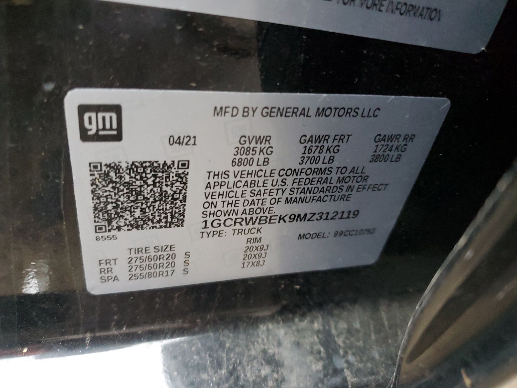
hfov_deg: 67.3
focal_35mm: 26
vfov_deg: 53.1
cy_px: 194
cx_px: 258
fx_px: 388
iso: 296
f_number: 1.5
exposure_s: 1/30
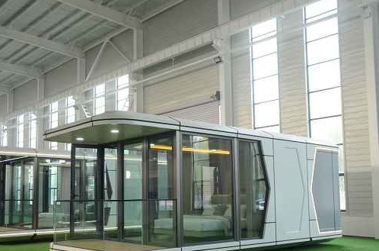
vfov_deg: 31.9
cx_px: 170
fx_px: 437
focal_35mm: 42
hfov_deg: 46.8
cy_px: 148
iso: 1000
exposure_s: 1/125
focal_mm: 23
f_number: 5.6
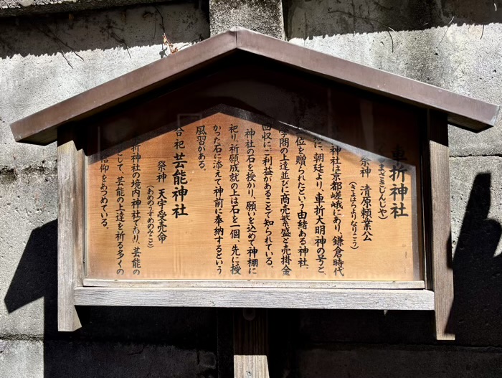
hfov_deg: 67.2
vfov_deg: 53.2
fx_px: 378
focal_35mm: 26
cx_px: 251
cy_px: 189
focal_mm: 5.96
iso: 50
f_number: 1.6
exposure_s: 1/1499
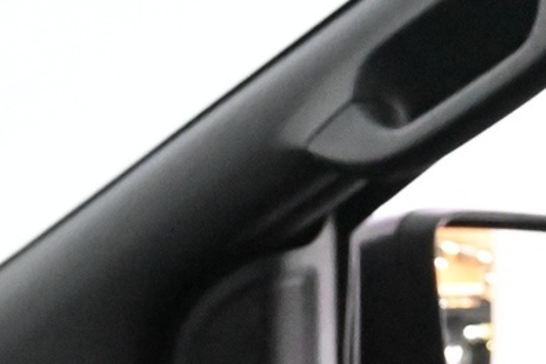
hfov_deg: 7.4
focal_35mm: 276
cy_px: 691
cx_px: -225
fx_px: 4186
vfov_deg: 4.9
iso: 16000
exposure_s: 1/80
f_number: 6
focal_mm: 45
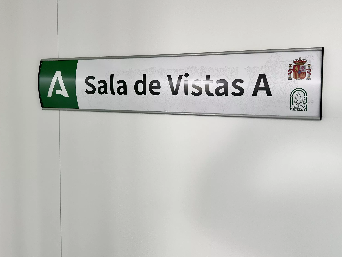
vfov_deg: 40.6
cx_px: 165
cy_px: 107
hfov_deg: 52.6
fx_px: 346
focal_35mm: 35
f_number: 1.5
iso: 80
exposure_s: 1/121
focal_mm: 5.7
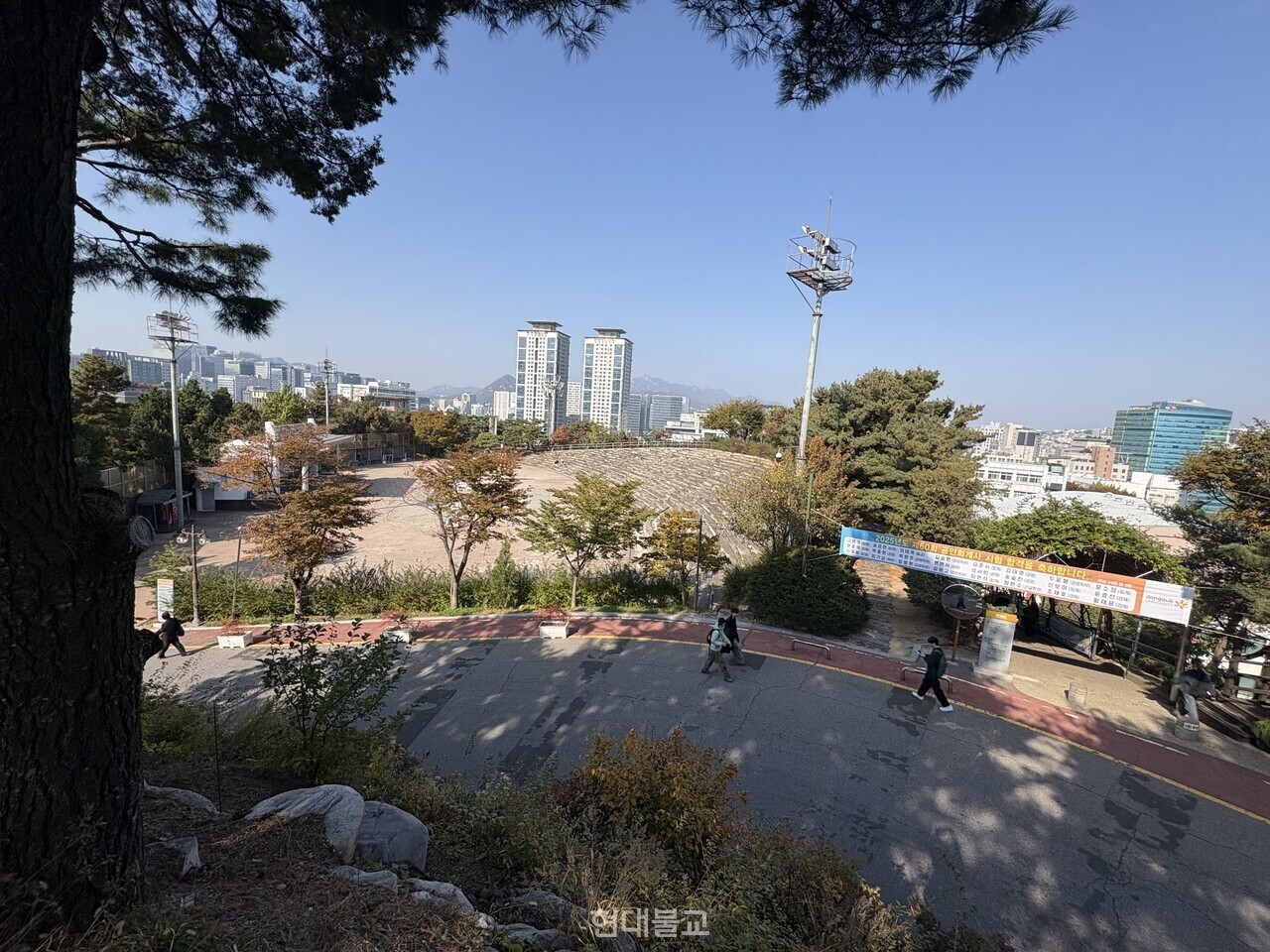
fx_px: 514
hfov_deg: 102.1
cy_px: 476
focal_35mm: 14
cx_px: 635
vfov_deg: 85.7
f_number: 2.2
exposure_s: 1/1420
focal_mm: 2.22
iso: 50
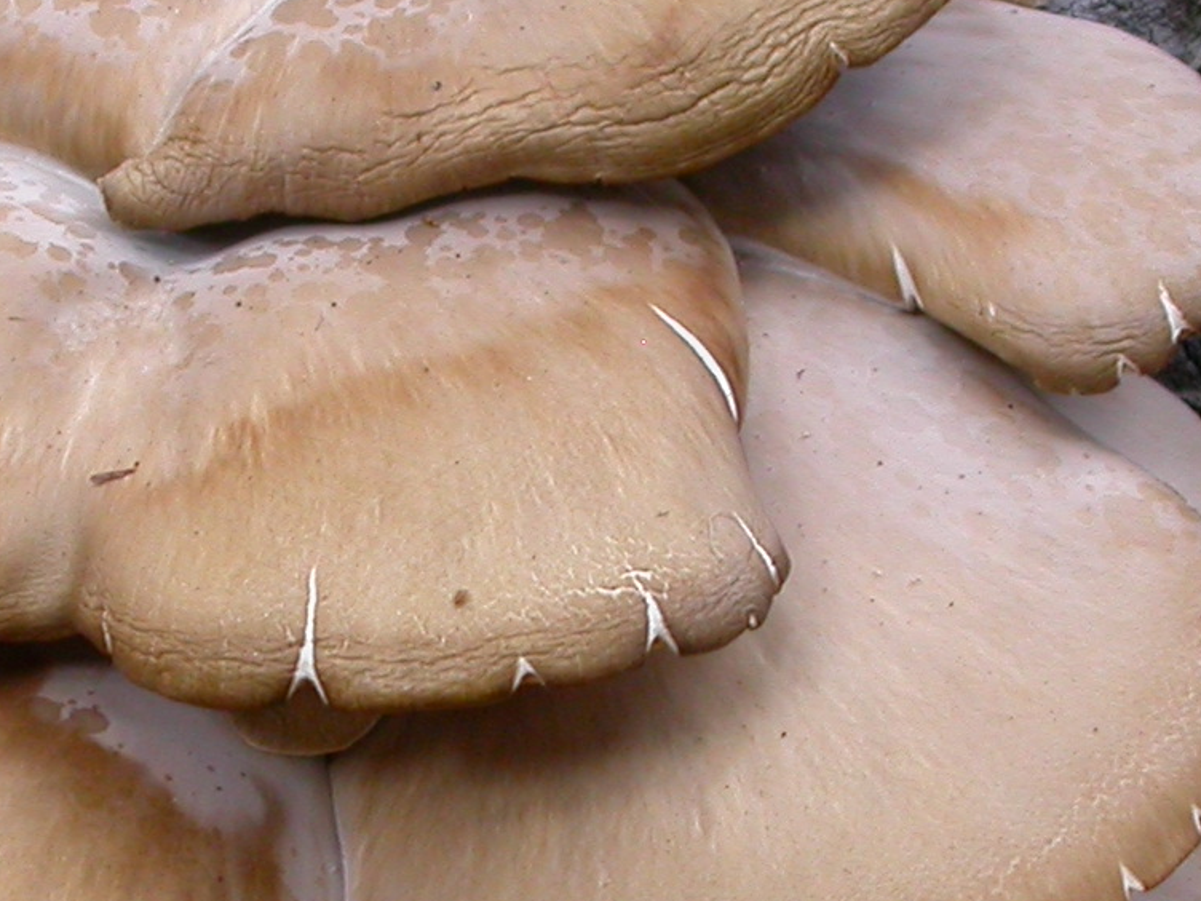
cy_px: 548
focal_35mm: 130
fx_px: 4510
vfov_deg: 11.4
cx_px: 417
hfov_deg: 15.1
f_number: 3.1
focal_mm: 8.9
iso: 100
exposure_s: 1/36.7
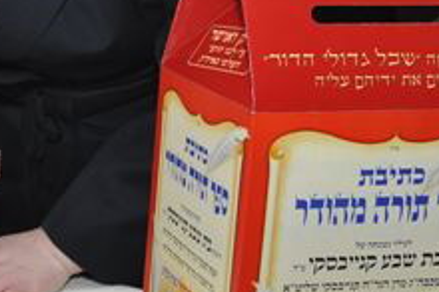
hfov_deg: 19.6
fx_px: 1169
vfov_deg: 14.2
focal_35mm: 96
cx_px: -126
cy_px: 123
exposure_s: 1/80
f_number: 5.6
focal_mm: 22
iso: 320
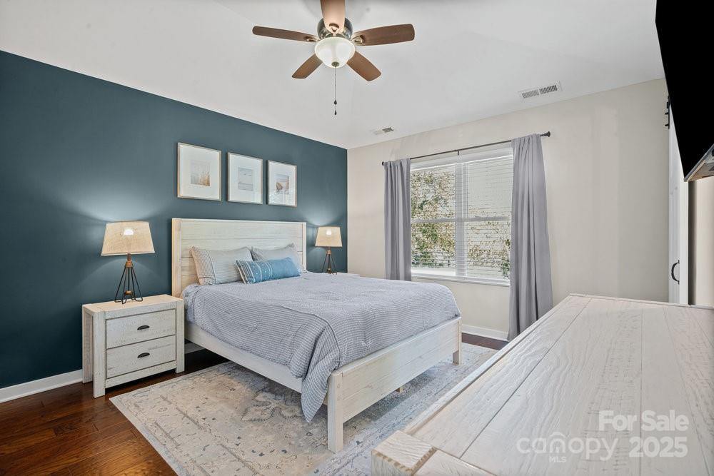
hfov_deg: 96.7
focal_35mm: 16
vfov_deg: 73.8
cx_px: 357
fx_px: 317
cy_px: 238
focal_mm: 16
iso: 100
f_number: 11
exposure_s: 1/1.67
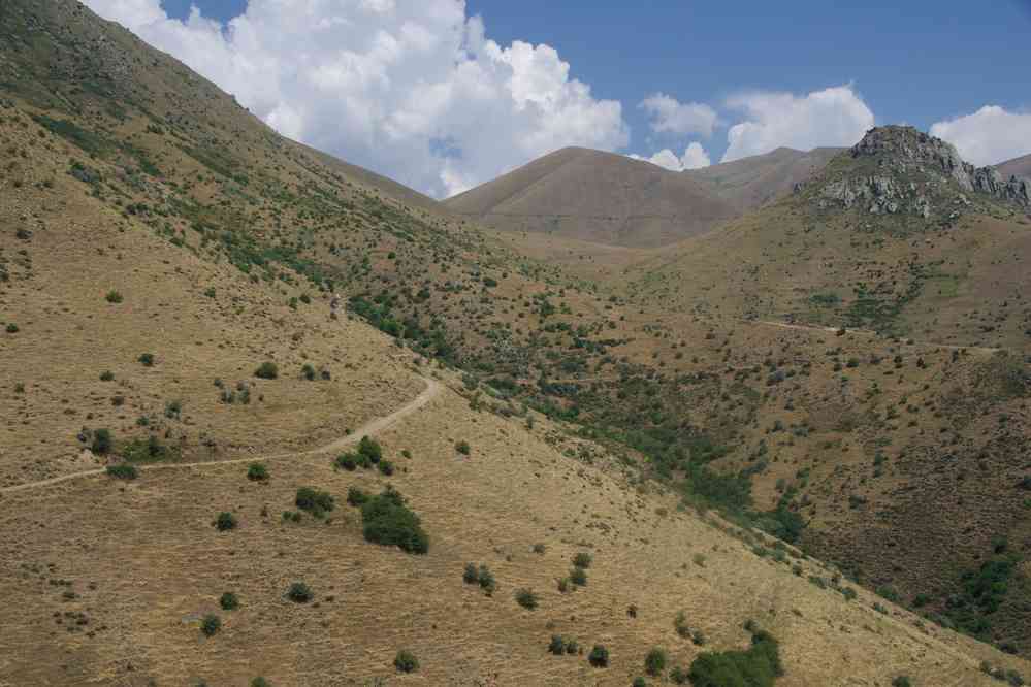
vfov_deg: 27.5
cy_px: 344
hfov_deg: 40.3
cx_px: 516
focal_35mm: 49
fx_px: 1403
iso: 200
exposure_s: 1/125
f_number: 11
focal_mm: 32.5
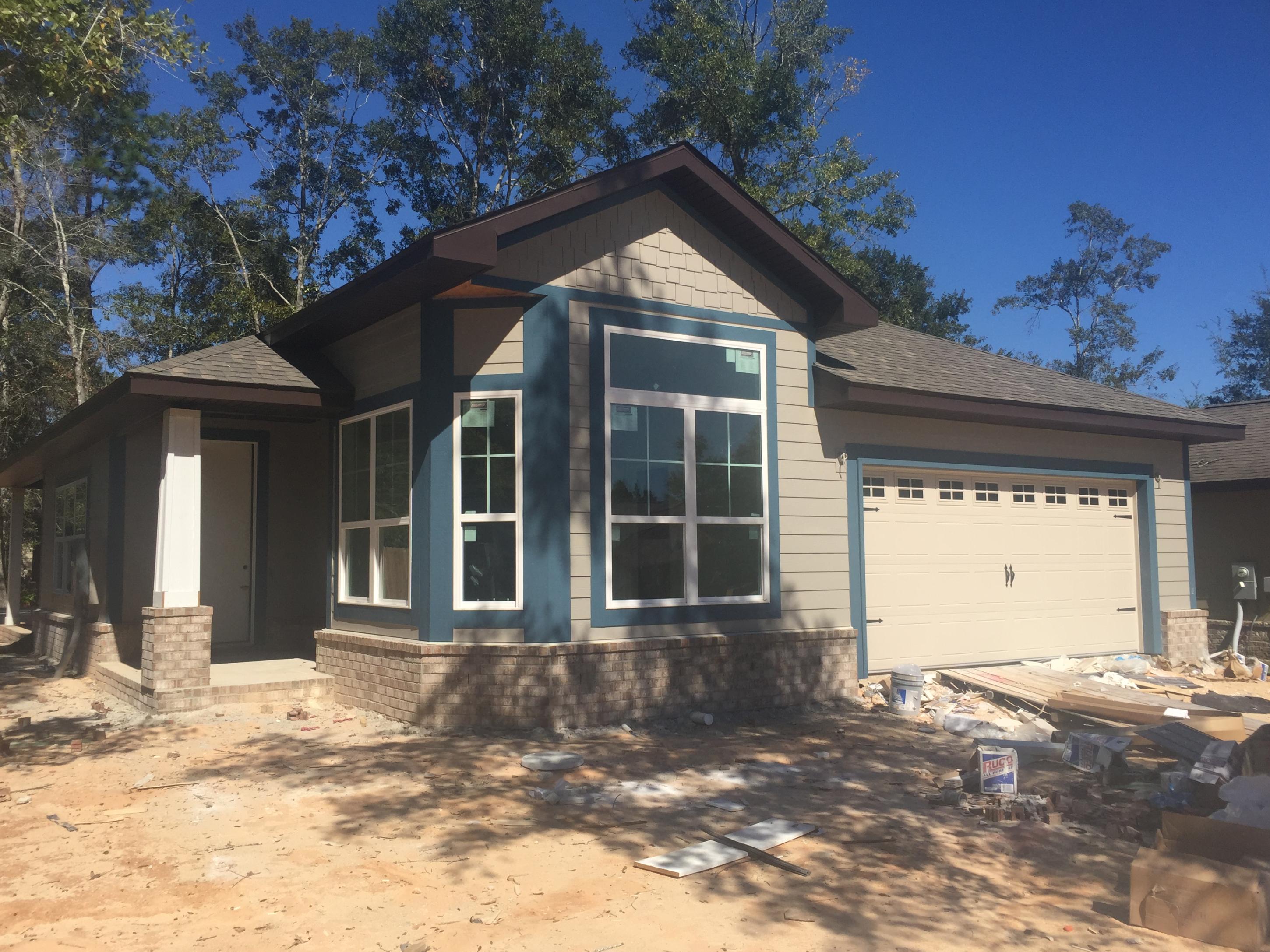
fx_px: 1101
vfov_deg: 46.8
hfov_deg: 60.0
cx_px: 636
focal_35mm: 30
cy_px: 484
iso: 32
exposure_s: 1/2825
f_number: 2.2
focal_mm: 4.15
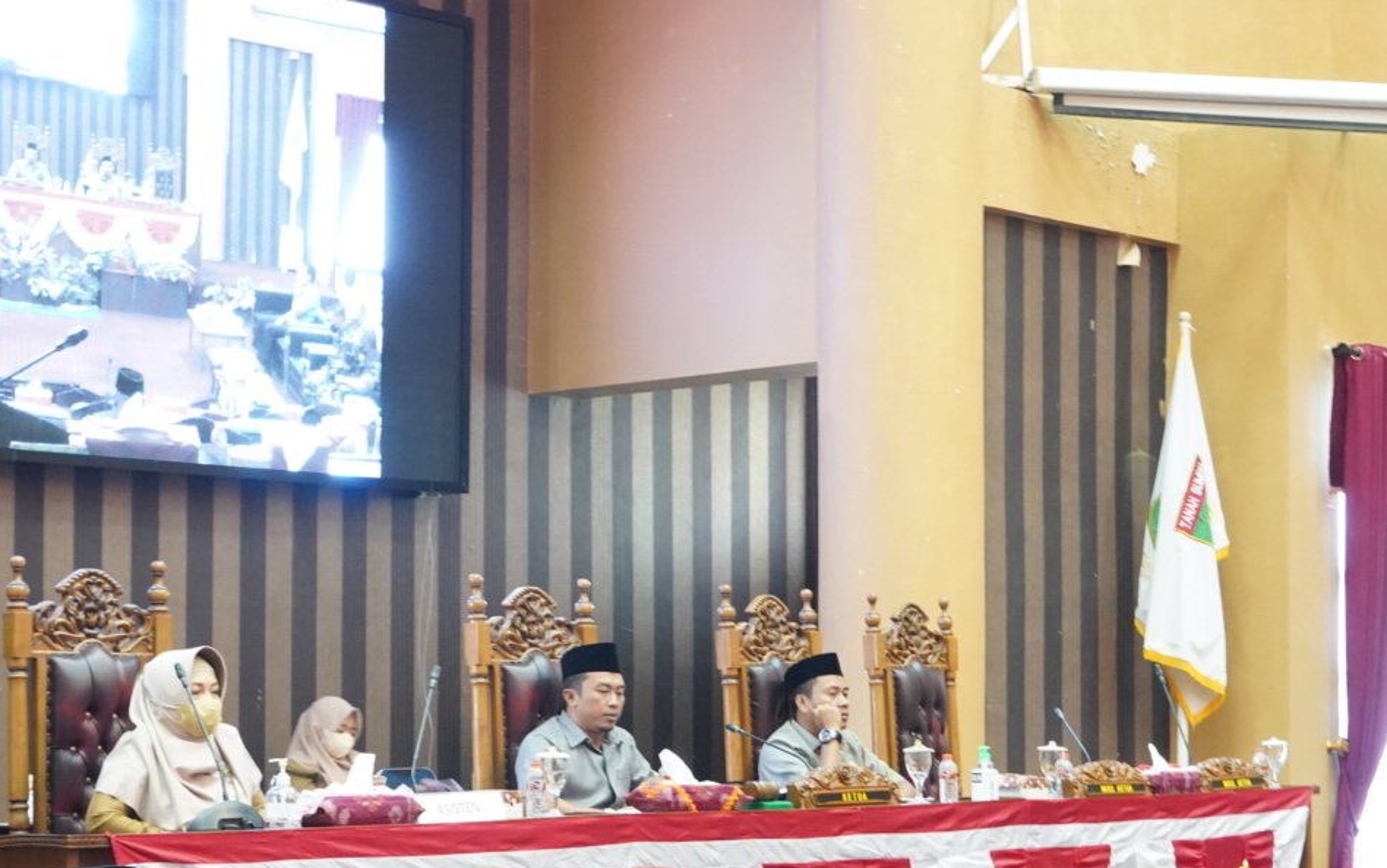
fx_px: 2760
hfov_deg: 28.2
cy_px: 564
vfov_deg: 17.8
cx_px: 613
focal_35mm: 73
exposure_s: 1/13
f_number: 7.1
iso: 6400
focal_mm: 42
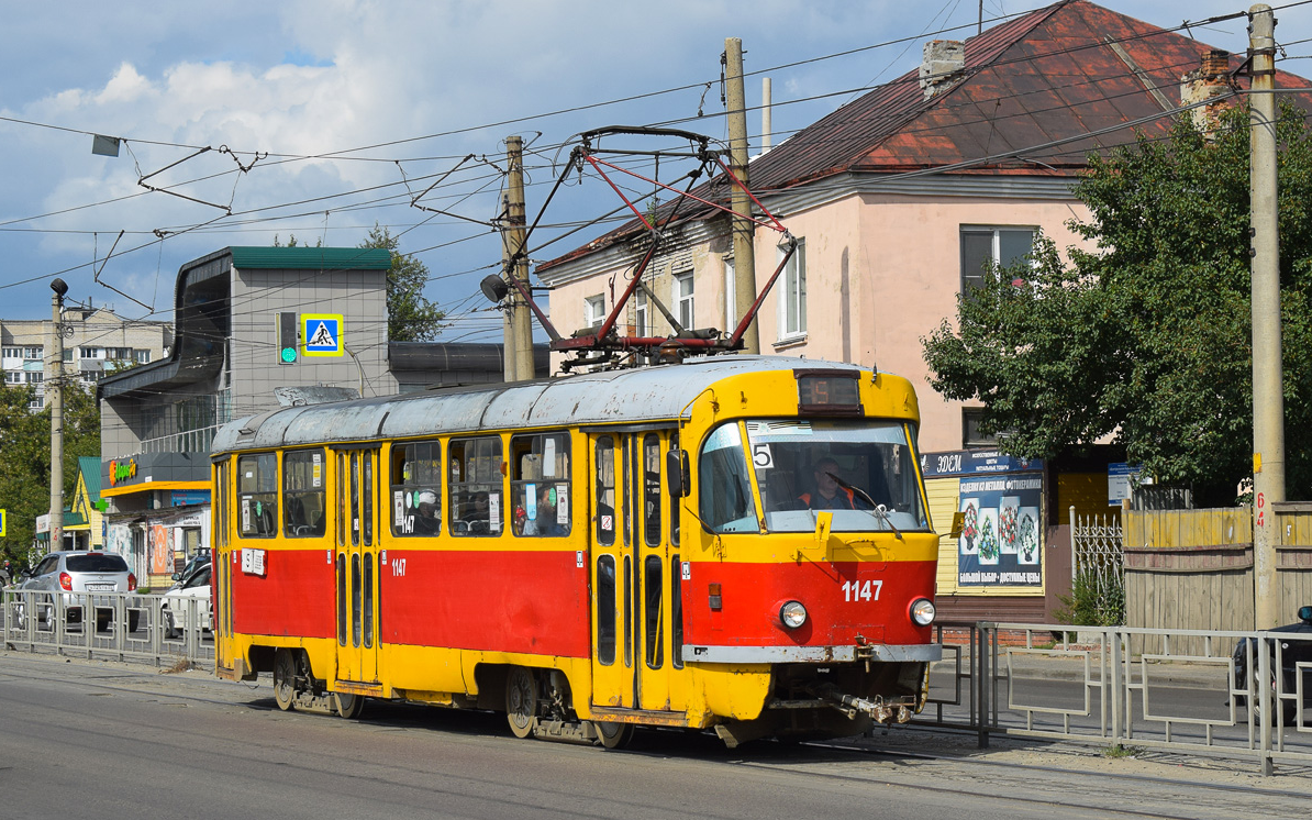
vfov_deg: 15.4
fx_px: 3022
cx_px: 654
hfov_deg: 24.5
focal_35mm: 85
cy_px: 430
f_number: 10
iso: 200
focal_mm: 55
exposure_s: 1/400
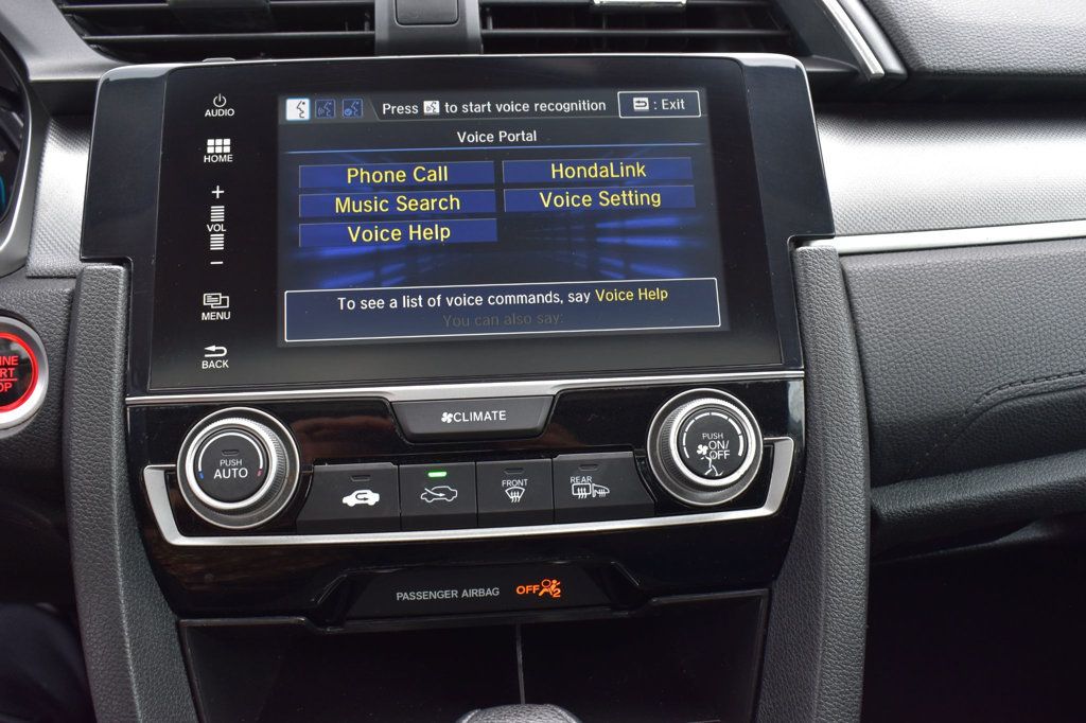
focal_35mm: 36
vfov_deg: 36.8
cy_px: 362
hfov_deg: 53.1
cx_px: 543
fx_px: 1086
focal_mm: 24
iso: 400
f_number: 7.1
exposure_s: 1/40
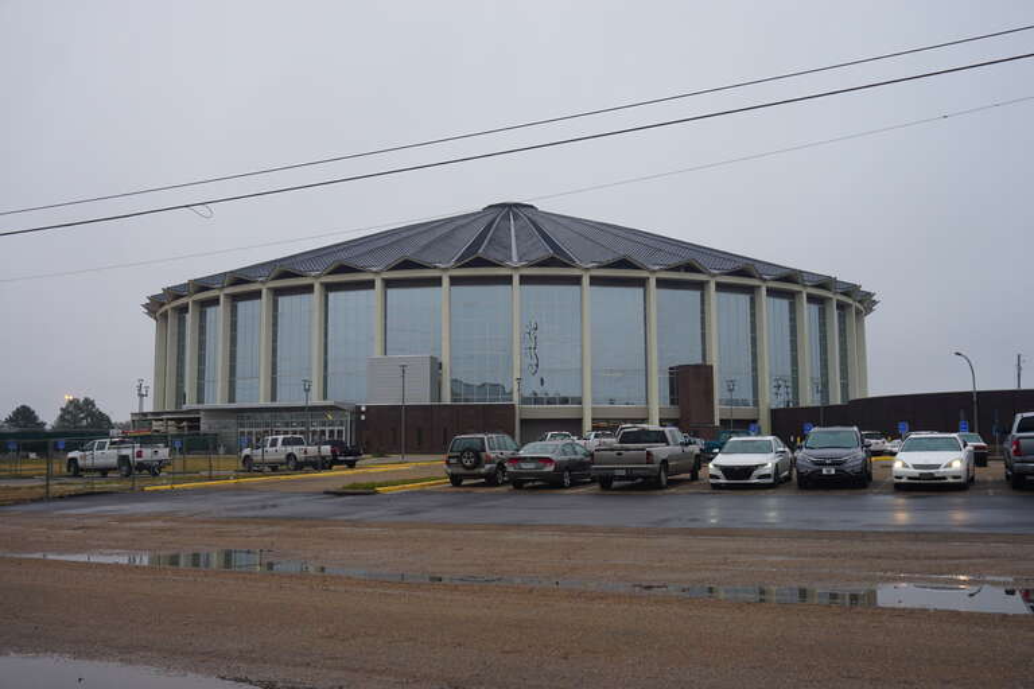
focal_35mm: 34
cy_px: 344
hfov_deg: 55.1
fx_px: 991
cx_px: 517
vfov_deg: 38.4
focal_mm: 23
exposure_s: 1/80
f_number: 6.3
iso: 100
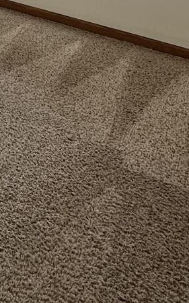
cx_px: -122
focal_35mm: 66
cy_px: -142
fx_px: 544
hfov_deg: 17.1
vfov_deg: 24.6
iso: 40
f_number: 2.2
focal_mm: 2.22
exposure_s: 1/379
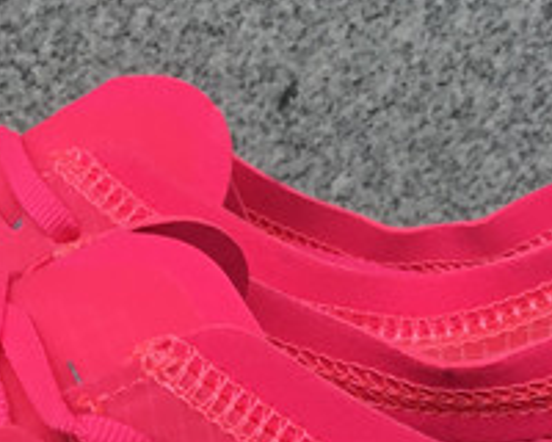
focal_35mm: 121
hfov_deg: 15.6
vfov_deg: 12.3
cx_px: -22
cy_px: 613
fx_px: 1977
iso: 25
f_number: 2.4
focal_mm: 3.3
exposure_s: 1/222
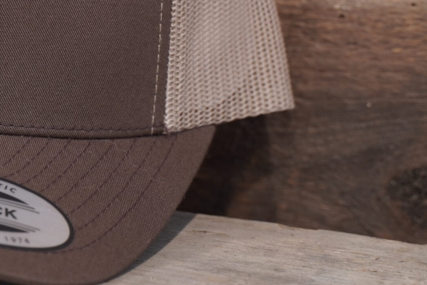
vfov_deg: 9.8
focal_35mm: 140
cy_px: 56
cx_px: -93
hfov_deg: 14.2
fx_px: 1661
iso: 250
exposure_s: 1/6
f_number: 3.5
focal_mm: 38
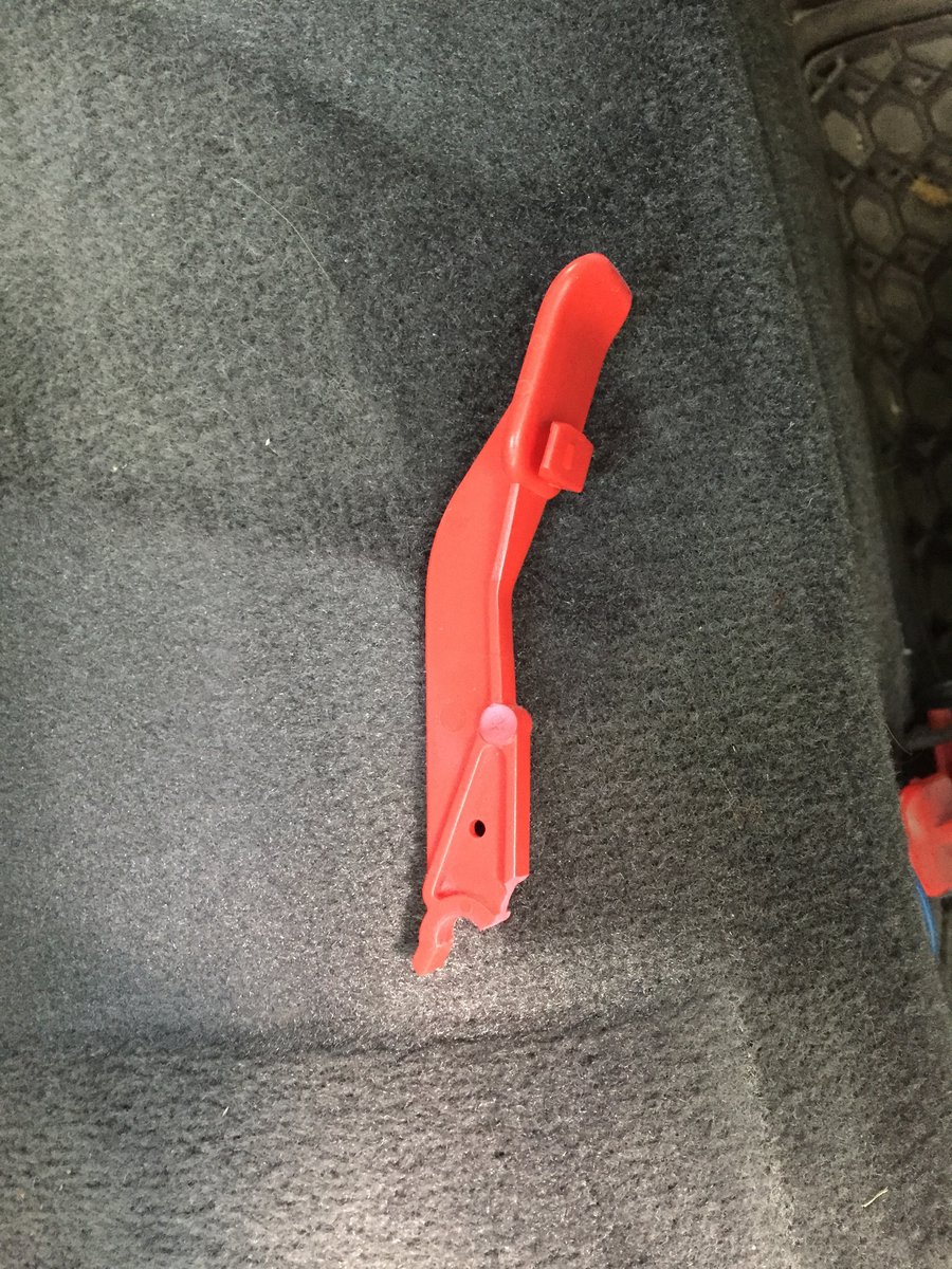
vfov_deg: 61.7
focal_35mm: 29
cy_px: 634
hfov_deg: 48.2
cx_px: 476
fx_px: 1063
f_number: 2.2
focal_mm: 4.15
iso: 320
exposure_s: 1/15
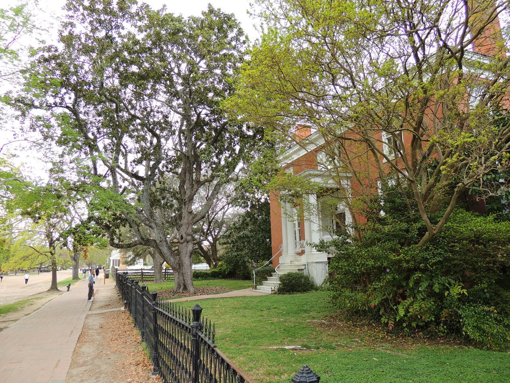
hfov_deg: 71.6
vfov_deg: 56.8
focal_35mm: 24
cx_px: 255
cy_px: 192
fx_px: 354
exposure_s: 1/125
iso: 100
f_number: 3
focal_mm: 4.3
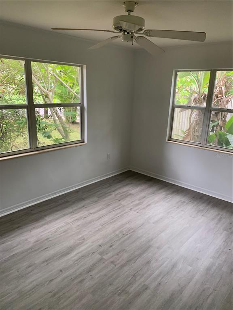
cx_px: 116
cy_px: 155
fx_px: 233
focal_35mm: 26
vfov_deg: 67.3
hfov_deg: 53.1
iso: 100
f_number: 1.8
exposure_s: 1/84
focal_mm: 4.25
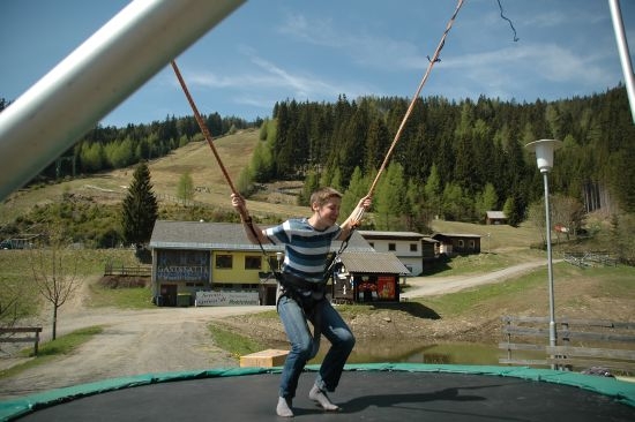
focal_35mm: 27
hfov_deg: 67.4
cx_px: 318
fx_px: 476
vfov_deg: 47.9
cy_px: 211
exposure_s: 1/1600
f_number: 4
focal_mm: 18
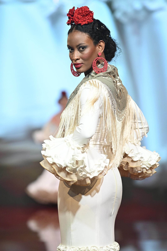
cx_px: 84
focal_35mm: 200
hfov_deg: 6.9
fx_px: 1394
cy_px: 126
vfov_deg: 10.3
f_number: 4.5
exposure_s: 1/320
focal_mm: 200
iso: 2000
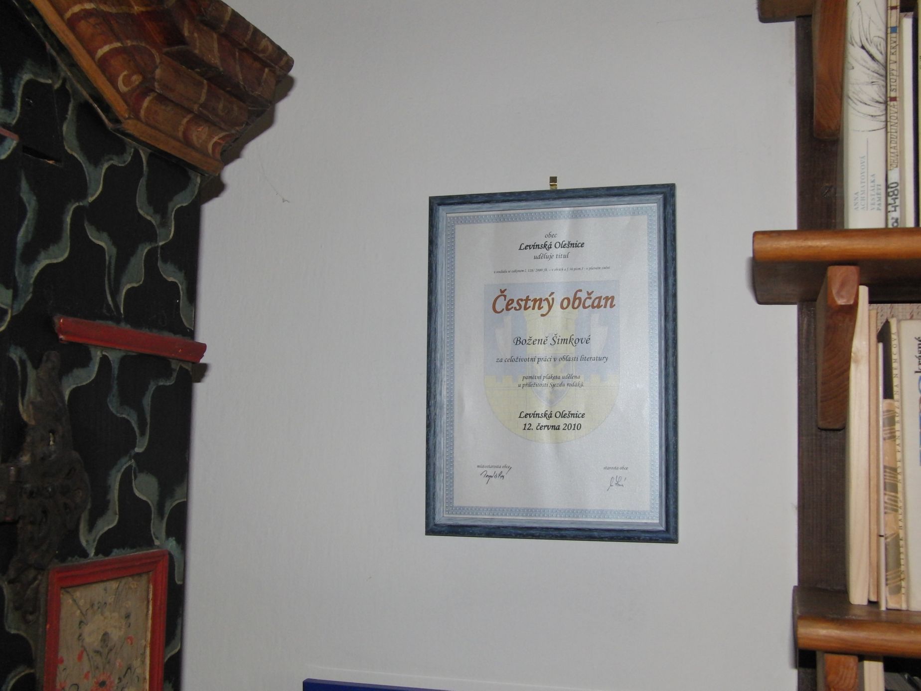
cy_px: 346
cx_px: 460
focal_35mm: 41
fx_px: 1091
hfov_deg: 45.8
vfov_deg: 35.1
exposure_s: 1/60
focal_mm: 8.3
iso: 200
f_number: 2.7
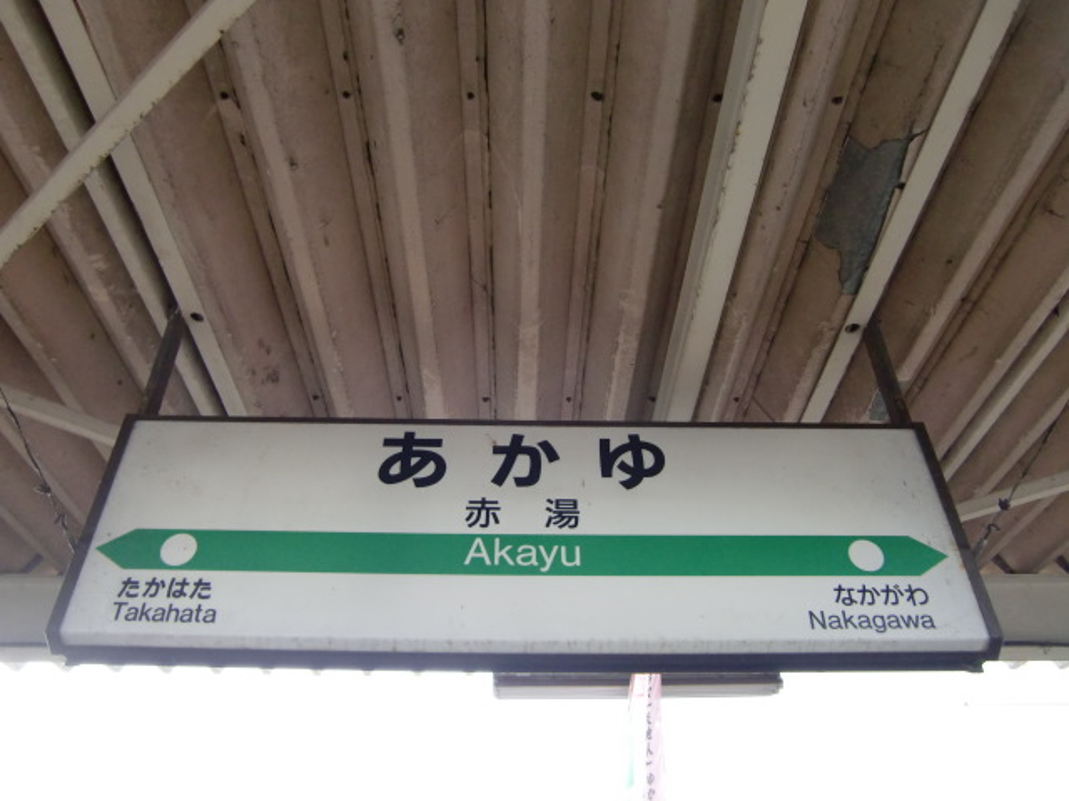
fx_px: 865
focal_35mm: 28
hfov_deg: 63.4
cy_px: 400
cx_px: 534
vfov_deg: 49.7
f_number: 2.6
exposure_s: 1/60
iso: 250
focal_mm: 4.9
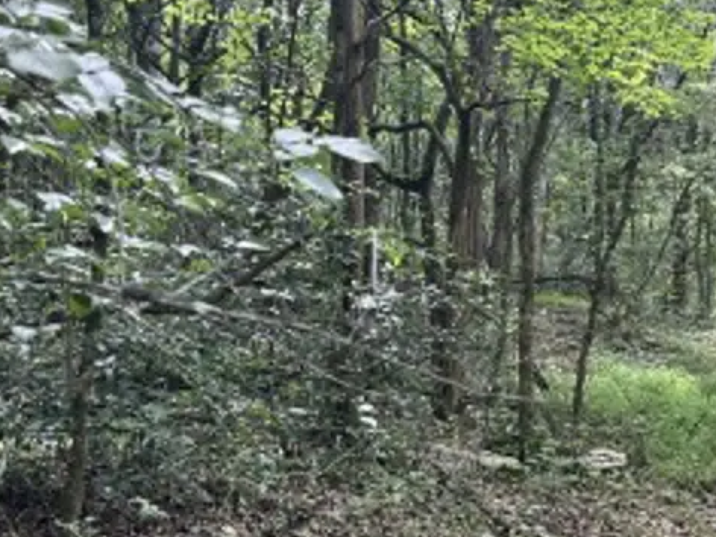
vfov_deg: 24.0
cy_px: 335
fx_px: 1262
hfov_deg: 30.1
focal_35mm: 61
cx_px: 664
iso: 100
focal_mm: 6.86
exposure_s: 1/121
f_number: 1.78
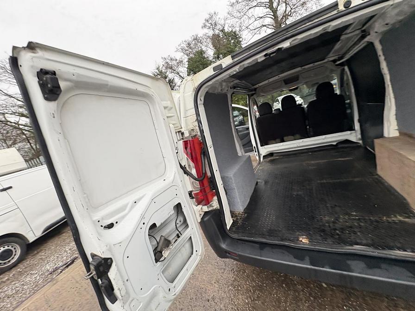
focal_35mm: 14
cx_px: 208
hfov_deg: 102.1
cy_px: 156
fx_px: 168
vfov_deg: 85.7
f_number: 2.2
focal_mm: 2.22
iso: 160
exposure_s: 1/99
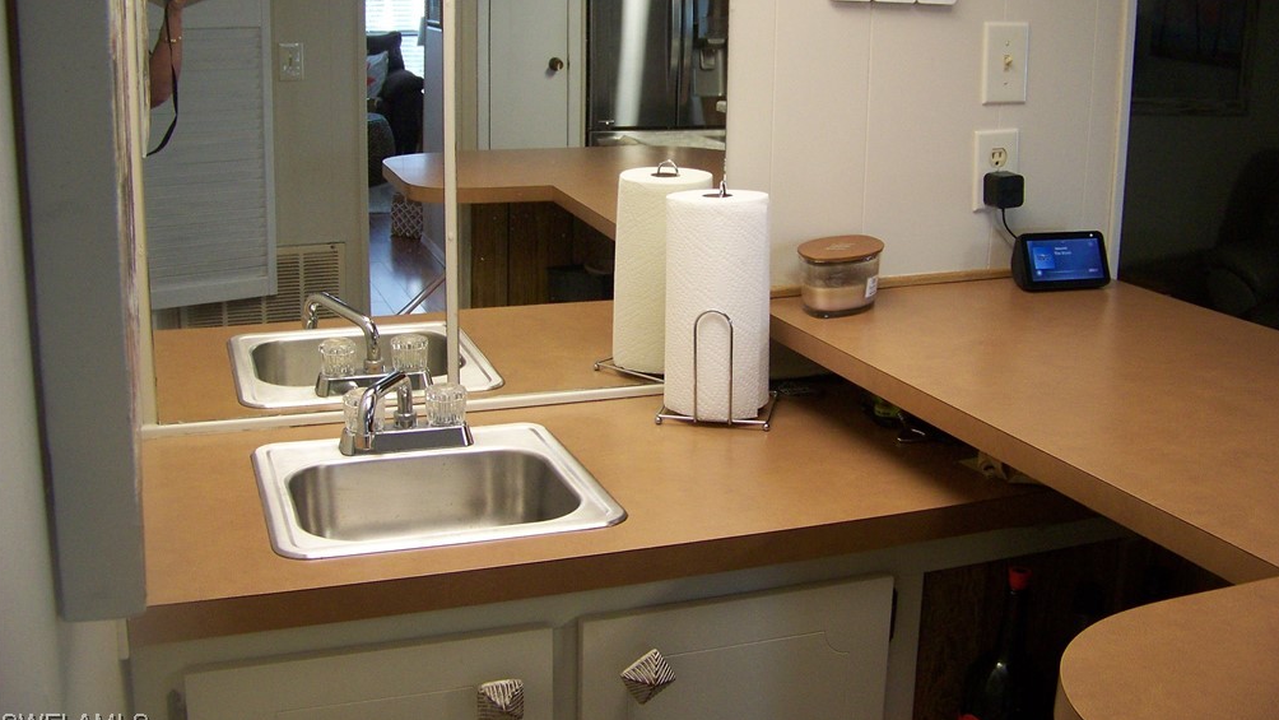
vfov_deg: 29.6
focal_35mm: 40
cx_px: 646
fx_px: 1357
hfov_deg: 50.5
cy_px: 264
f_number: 2.8
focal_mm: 5.85
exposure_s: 1/30
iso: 160
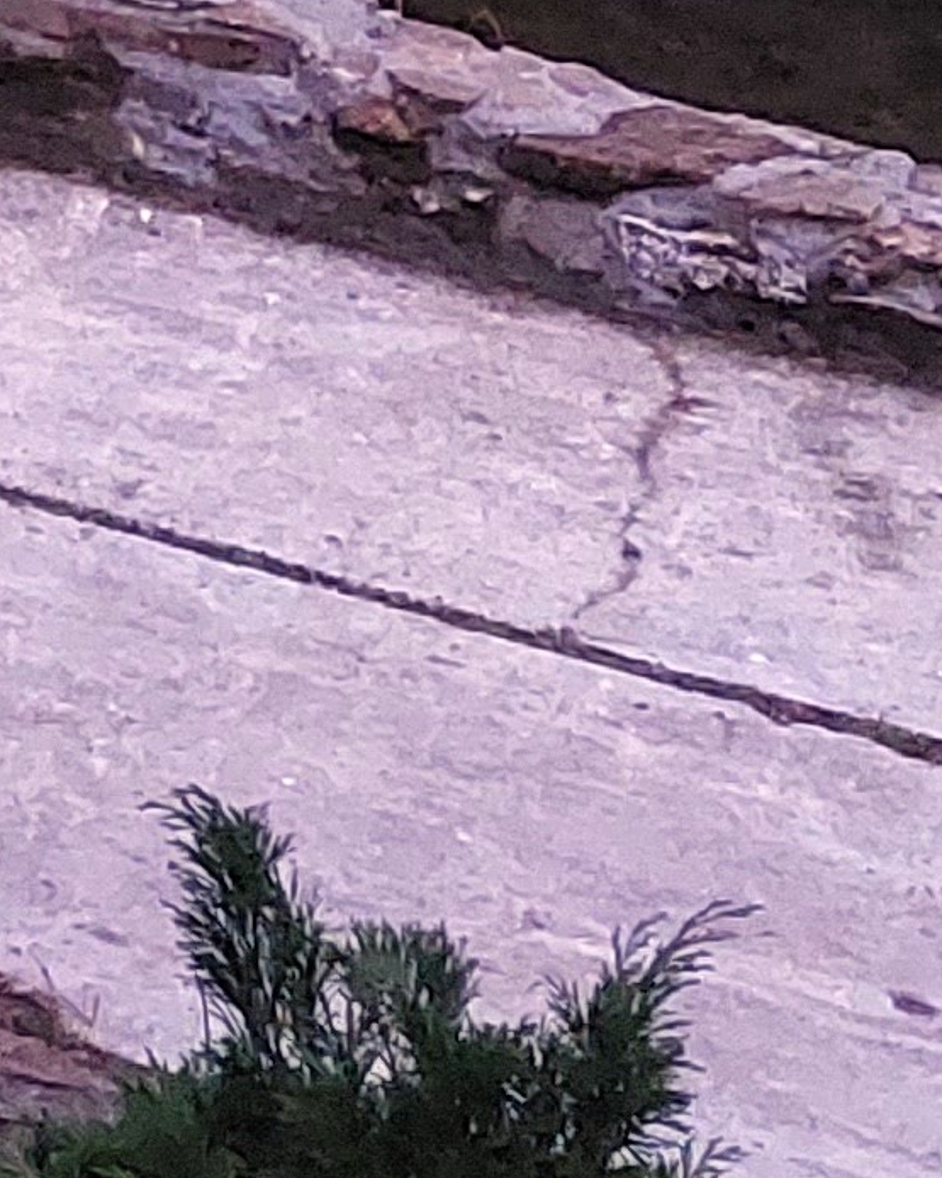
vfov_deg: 10.8
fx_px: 5438
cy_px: -1506
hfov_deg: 8.7
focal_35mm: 156
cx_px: -1604
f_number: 1.8
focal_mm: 5.23
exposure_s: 1/25
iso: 1250
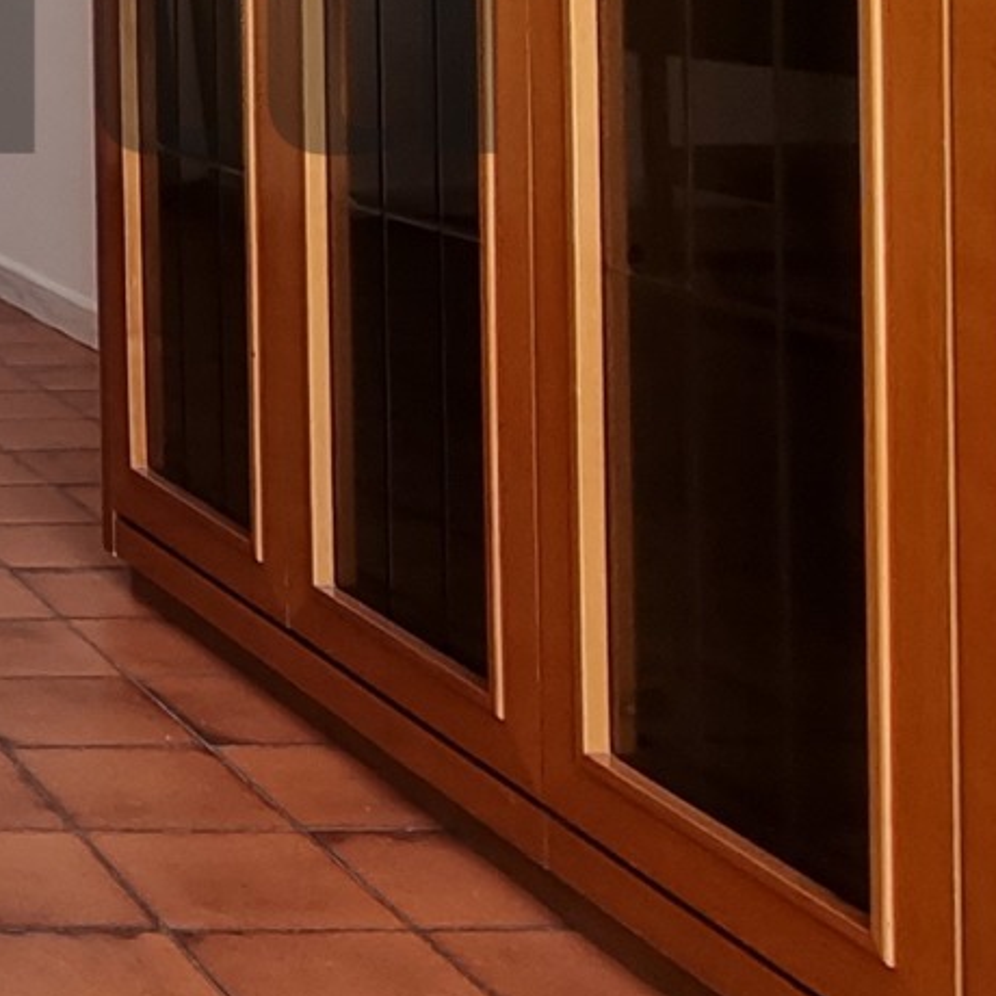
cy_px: -100
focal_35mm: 64
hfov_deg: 19.0
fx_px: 2083
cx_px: -888
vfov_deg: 25.0
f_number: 2.2
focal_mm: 2.2
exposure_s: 1/50
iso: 125
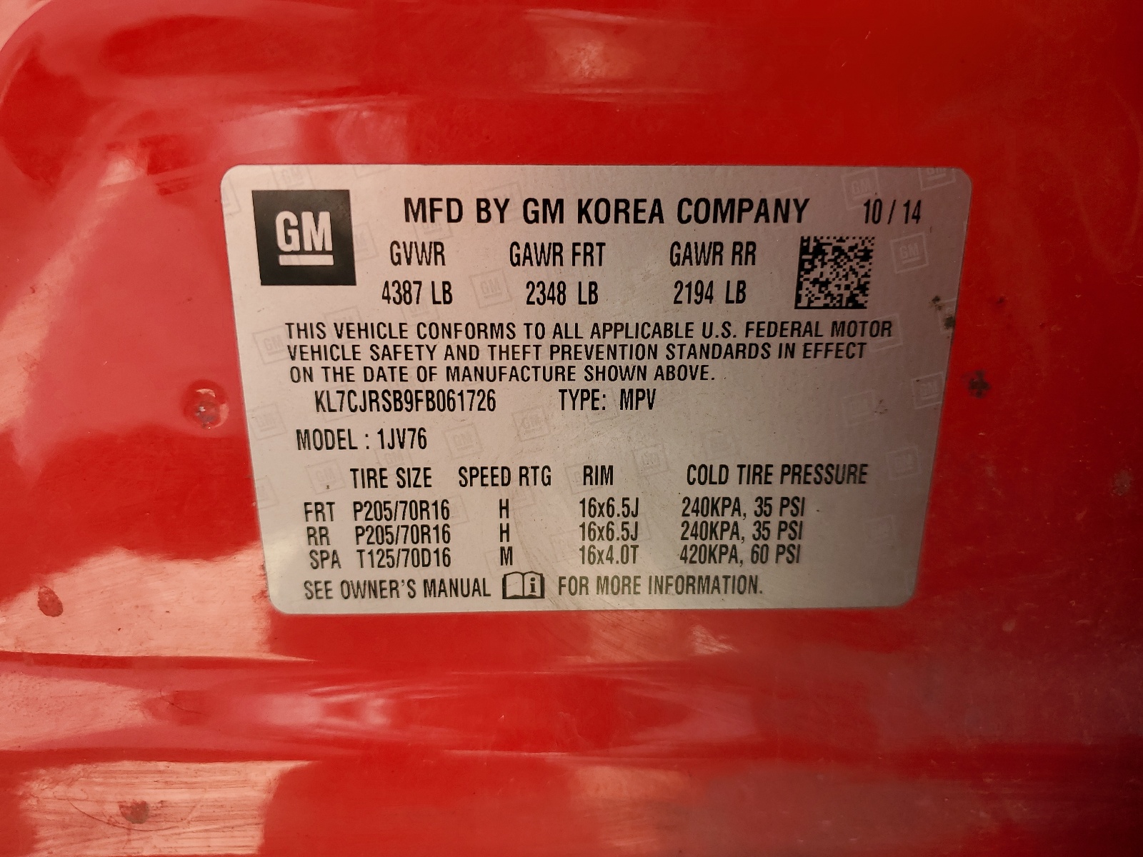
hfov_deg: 67.3
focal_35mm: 26
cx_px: 572
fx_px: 859
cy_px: 428
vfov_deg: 53.1
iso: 50
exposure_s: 1/147
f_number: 1.5
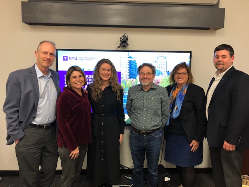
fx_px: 201
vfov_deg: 49.7
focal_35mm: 28
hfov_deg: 63.4
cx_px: 124
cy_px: 94
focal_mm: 3.99
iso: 64
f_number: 1.8
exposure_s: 1/15
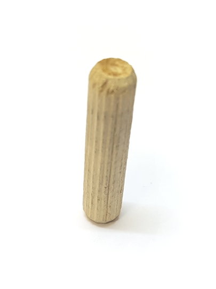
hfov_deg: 53.0
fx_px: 217
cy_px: 144
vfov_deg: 67.4
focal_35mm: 26
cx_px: 108
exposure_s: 1/50
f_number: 1.7
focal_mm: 4.2
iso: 125
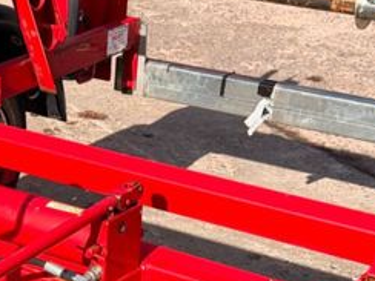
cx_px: -75
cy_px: 296
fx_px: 1278
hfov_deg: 16.0
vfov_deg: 12.4
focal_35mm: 118
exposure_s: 1/3704
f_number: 1.78
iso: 64
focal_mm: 6.76
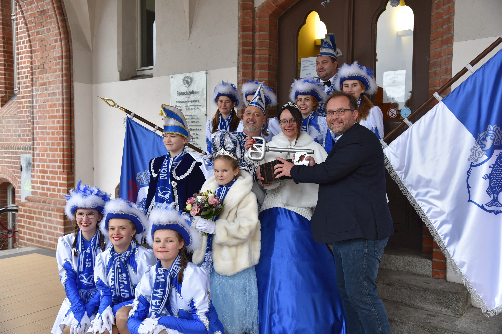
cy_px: 167
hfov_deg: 55.8
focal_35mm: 34
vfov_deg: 38.9
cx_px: 251
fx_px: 474
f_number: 4.5
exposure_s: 1/80
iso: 400
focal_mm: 34
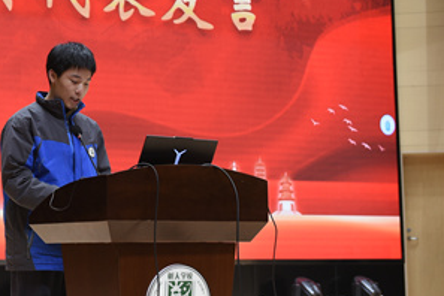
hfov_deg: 22.0
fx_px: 1122
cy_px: 87
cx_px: 69
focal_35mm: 91
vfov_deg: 15.0
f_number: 3.5
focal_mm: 45
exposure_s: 1/160
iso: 640
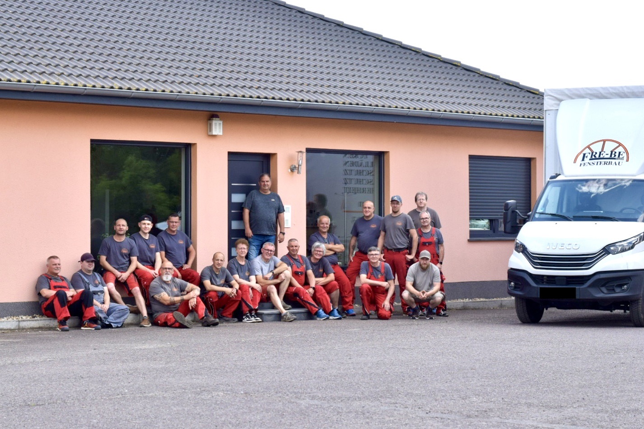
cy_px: 214
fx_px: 1342
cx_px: 322
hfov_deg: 27.0
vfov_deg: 18.2
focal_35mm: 75
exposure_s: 1/1600
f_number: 6.3
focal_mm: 50
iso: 400
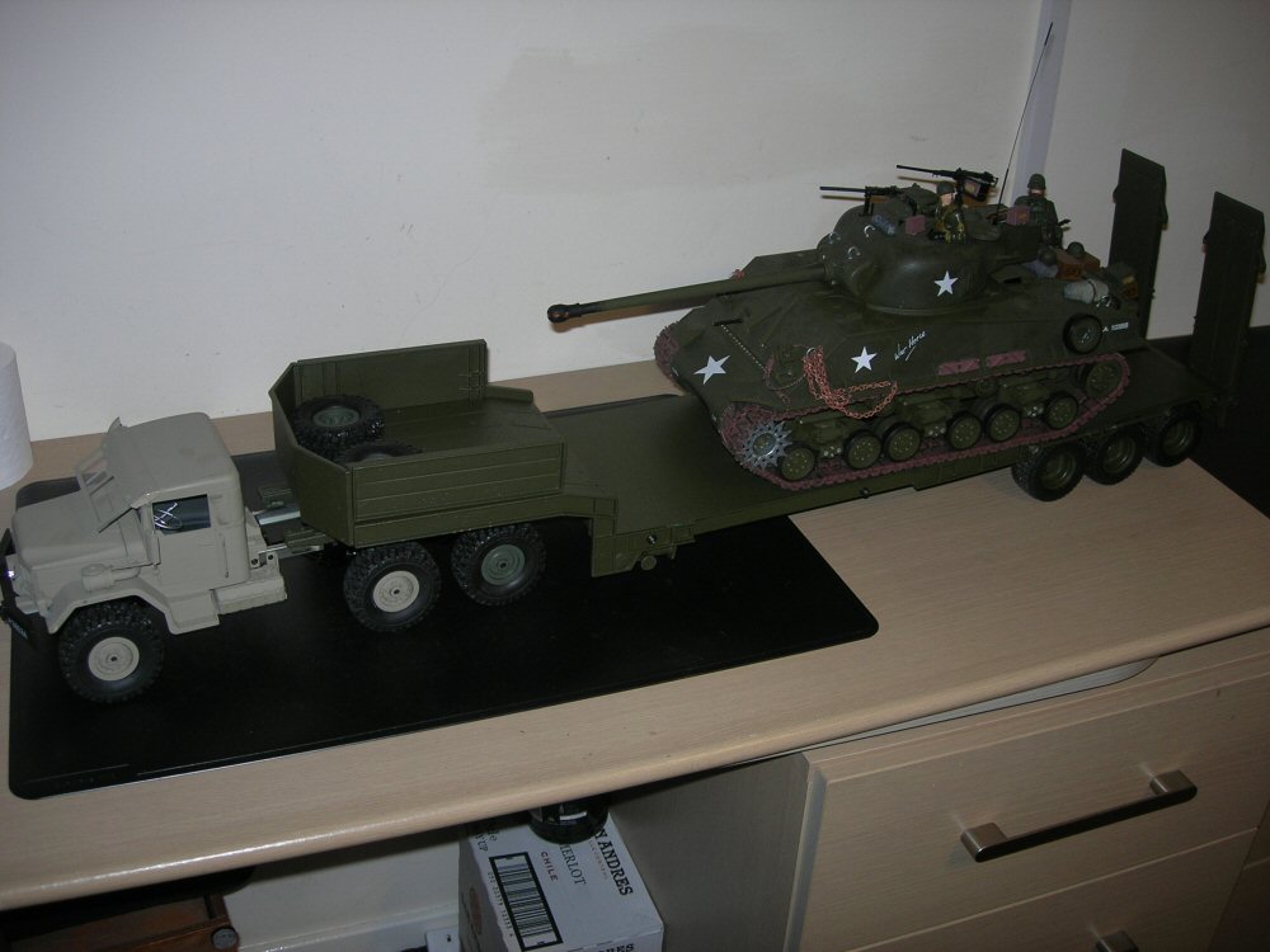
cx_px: 635
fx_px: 1394
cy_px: 476
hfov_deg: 49.0
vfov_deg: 37.7
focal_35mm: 38
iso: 64
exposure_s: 1/60.1
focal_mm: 7.8
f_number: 2.8
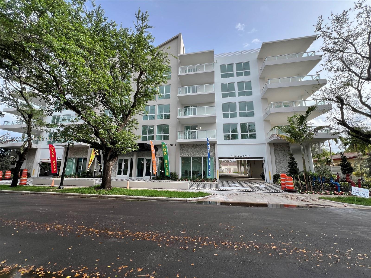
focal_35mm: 13
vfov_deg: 89.9
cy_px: 139
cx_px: 186
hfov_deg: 106.2
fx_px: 139
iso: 32
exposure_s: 1/485
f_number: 1.8
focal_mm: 1.57
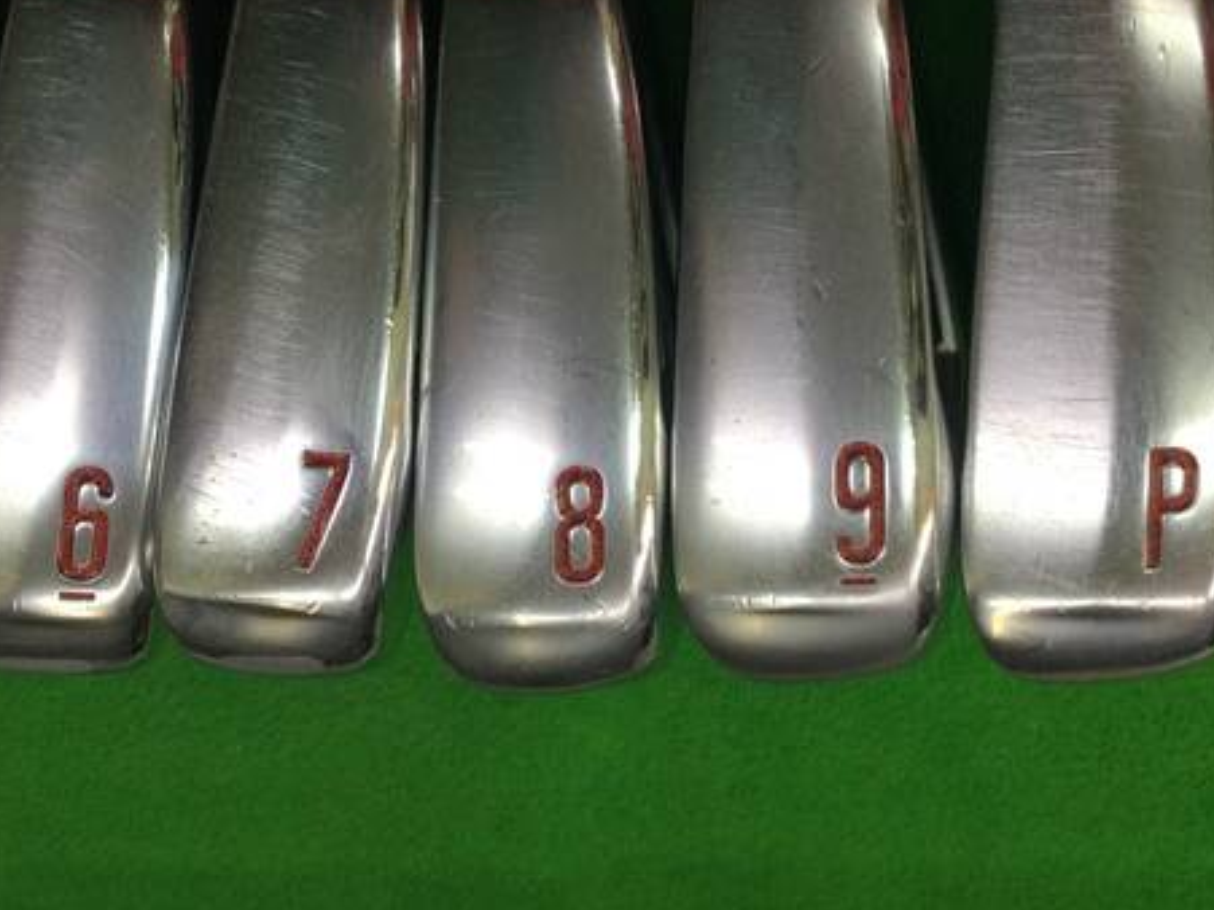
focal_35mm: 44
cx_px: 495
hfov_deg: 42.8
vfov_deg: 32.5
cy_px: 272
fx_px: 1543
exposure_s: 1/30
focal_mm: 3.3
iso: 25
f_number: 2.4
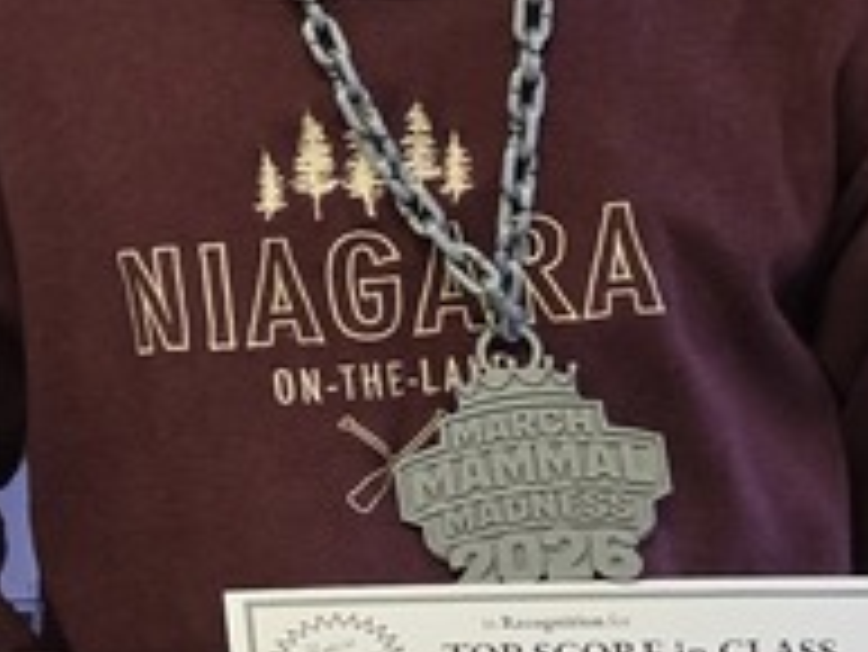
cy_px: 283
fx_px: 3061
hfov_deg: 13.8
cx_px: -837
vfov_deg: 12.2
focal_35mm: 122
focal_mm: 6.3
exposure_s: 1/120
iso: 400
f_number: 1.7
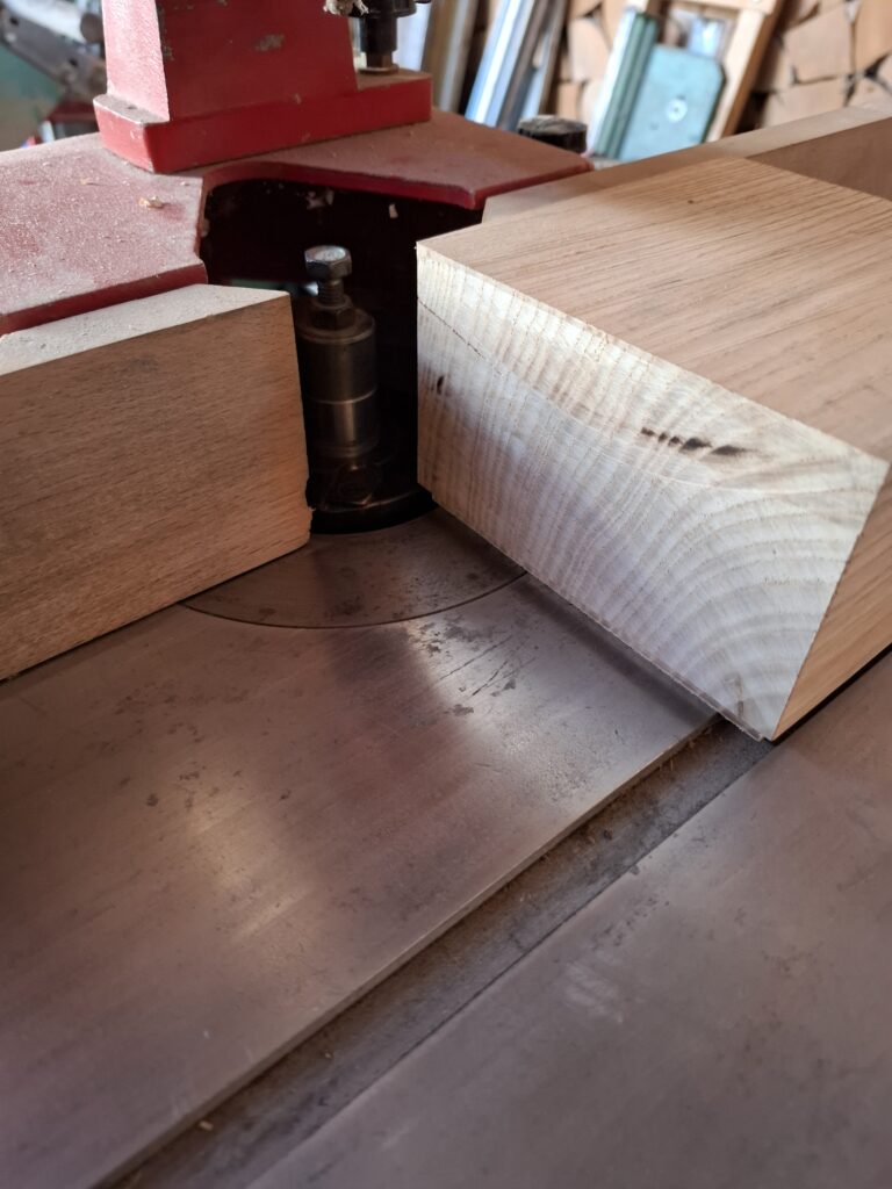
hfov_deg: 58.9
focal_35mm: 23
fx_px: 790
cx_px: 446
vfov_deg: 73.9
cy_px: 594
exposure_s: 1/33
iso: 250
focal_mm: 5.54
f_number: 1.8
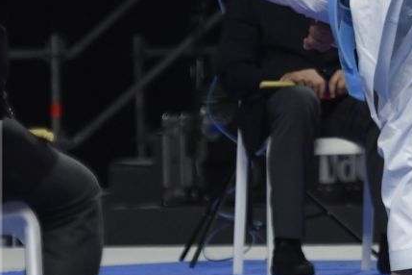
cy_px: -134
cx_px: 564
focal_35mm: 651
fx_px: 7450
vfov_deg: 2.1
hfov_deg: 3.2
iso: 1250
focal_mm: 155
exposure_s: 1/800
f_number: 4
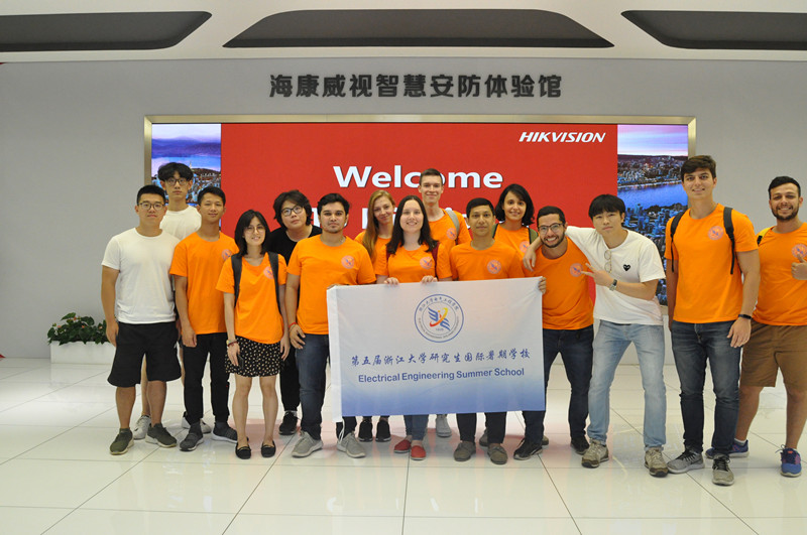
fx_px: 739
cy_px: 268
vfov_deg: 39.9
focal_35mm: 33
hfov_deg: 57.3
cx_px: 404
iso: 2000
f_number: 6.3
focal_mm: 22
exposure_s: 1/200
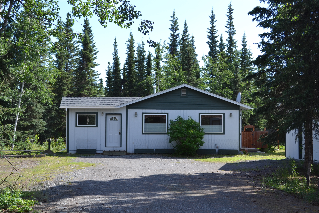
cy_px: 106
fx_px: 505
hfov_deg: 35.1
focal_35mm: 57
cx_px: 160
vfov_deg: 23.8
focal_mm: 38
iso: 100
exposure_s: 1/160
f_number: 6.3
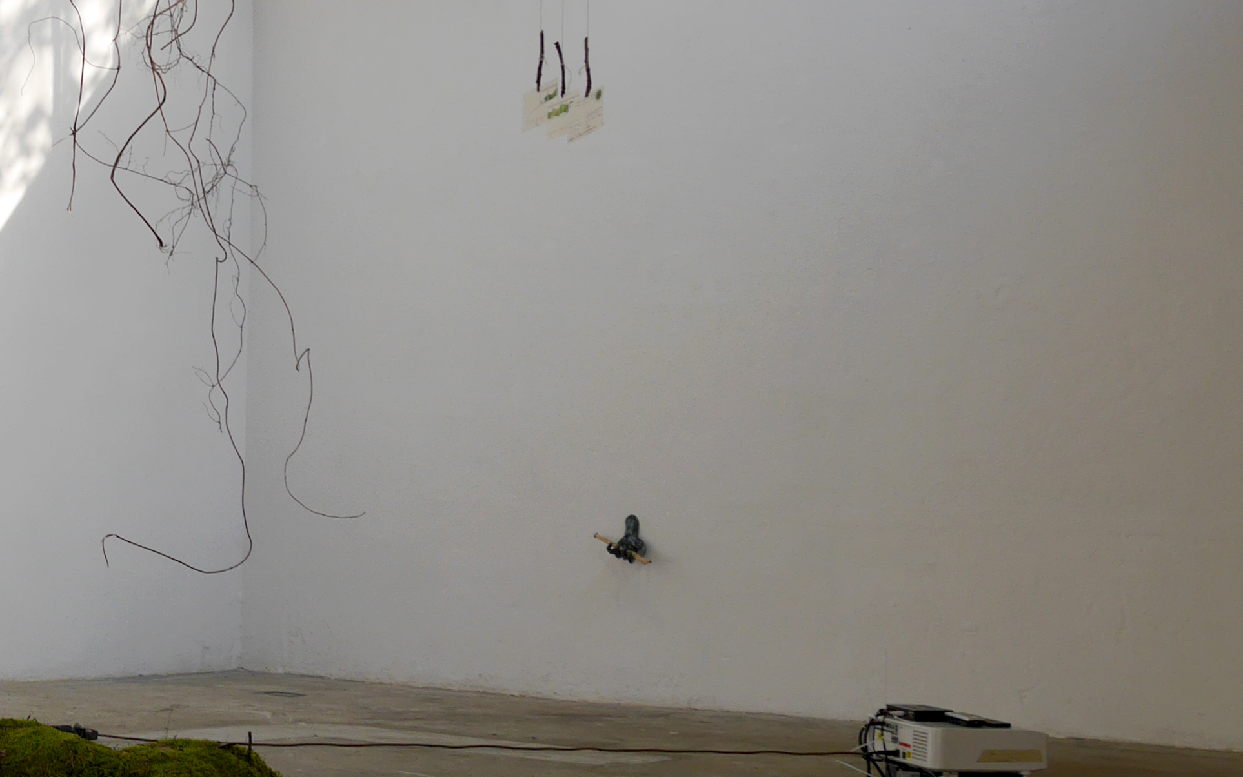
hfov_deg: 26.5
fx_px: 2405
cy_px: 451
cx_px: -156
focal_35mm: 71
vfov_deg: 18.3
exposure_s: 1/200
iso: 160
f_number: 4.5
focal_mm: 14
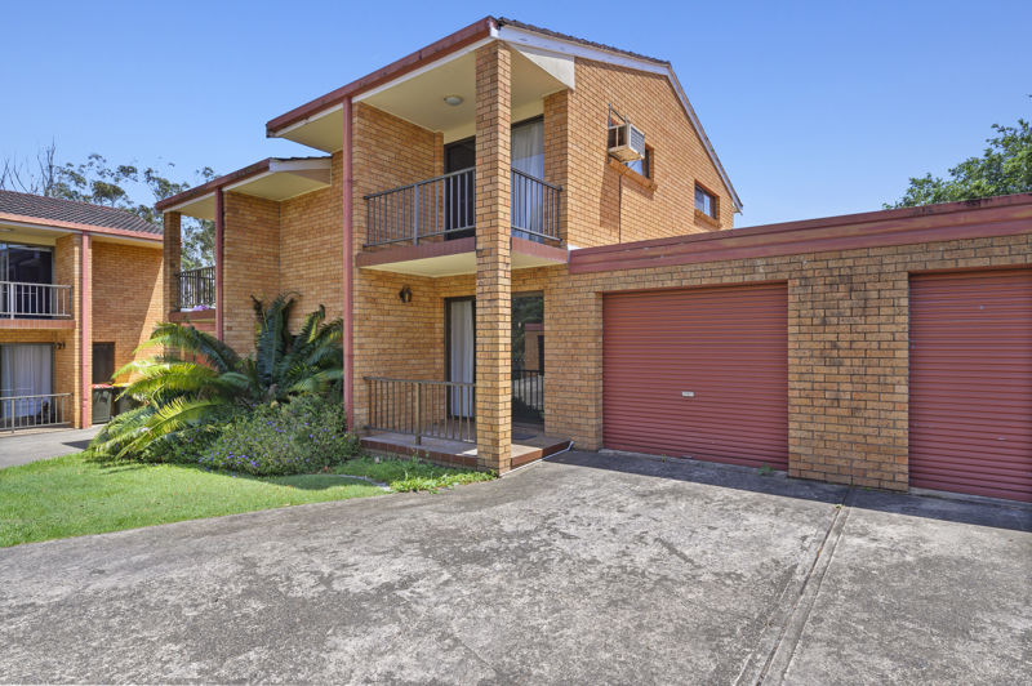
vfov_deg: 64.5
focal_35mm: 19
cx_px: 516
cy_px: 343
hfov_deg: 87.0
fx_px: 544
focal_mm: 19
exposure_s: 1/125
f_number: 10
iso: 400
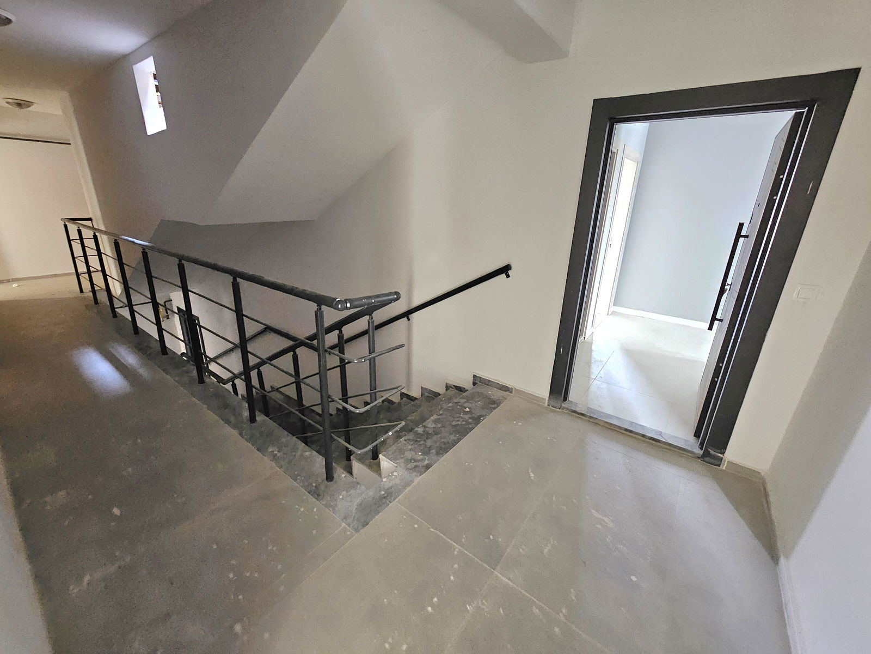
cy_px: 327
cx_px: 436
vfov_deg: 89.9
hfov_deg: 106.2
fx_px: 327
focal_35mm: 13
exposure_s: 1/25.1
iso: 2000
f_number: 2.2
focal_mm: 2.2
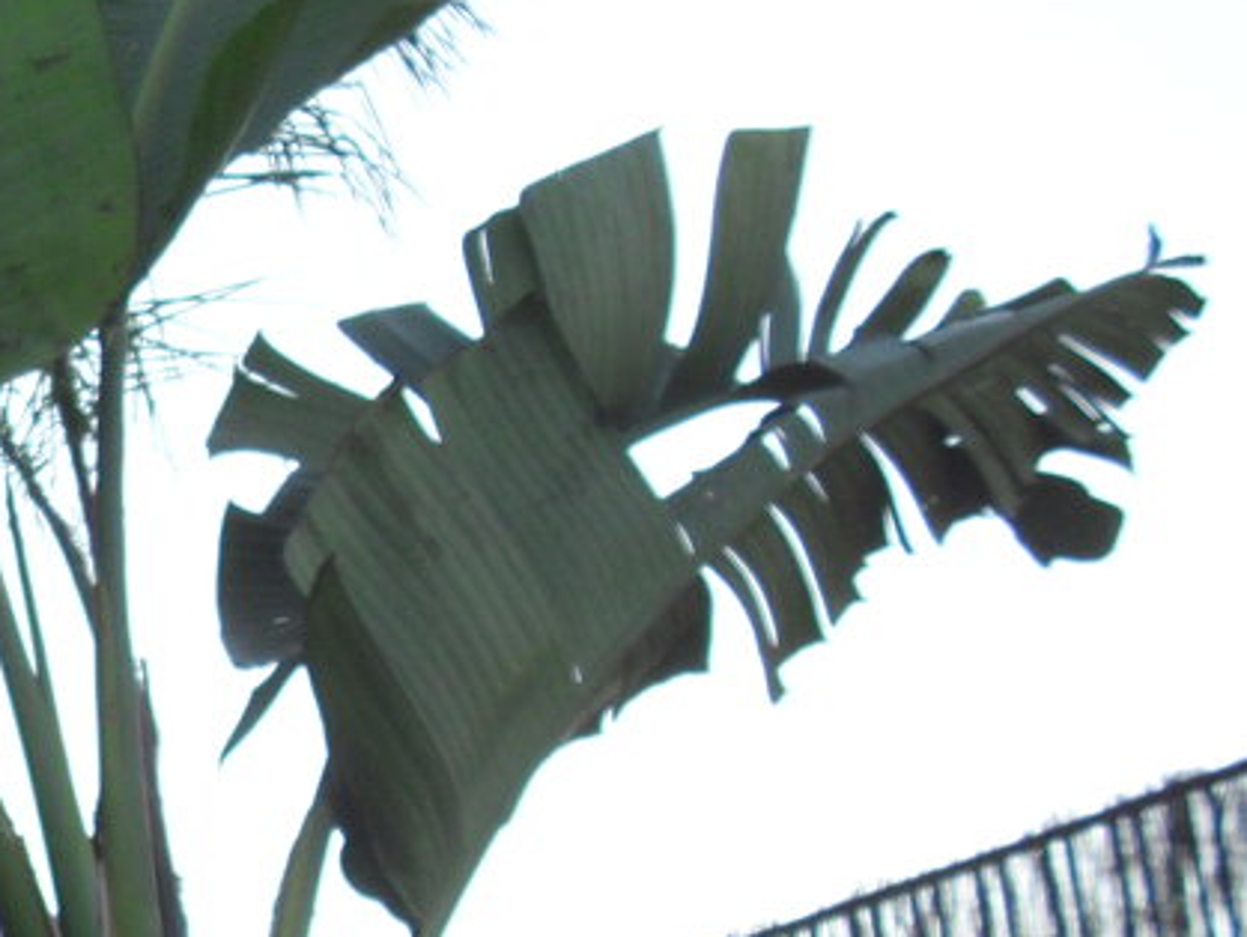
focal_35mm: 109
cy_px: 788
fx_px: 3929
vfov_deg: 13.5
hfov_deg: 17.0
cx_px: -385
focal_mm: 6.2
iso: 100
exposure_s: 1/500
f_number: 2.8
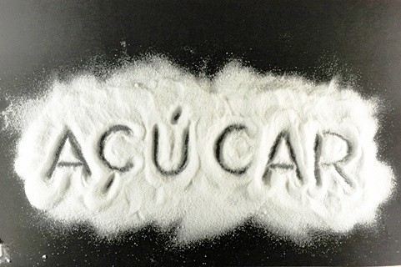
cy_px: 134
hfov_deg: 22.6
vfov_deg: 15.2
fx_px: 1002
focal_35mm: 90
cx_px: 200
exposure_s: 1/80
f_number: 5.6
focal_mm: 60
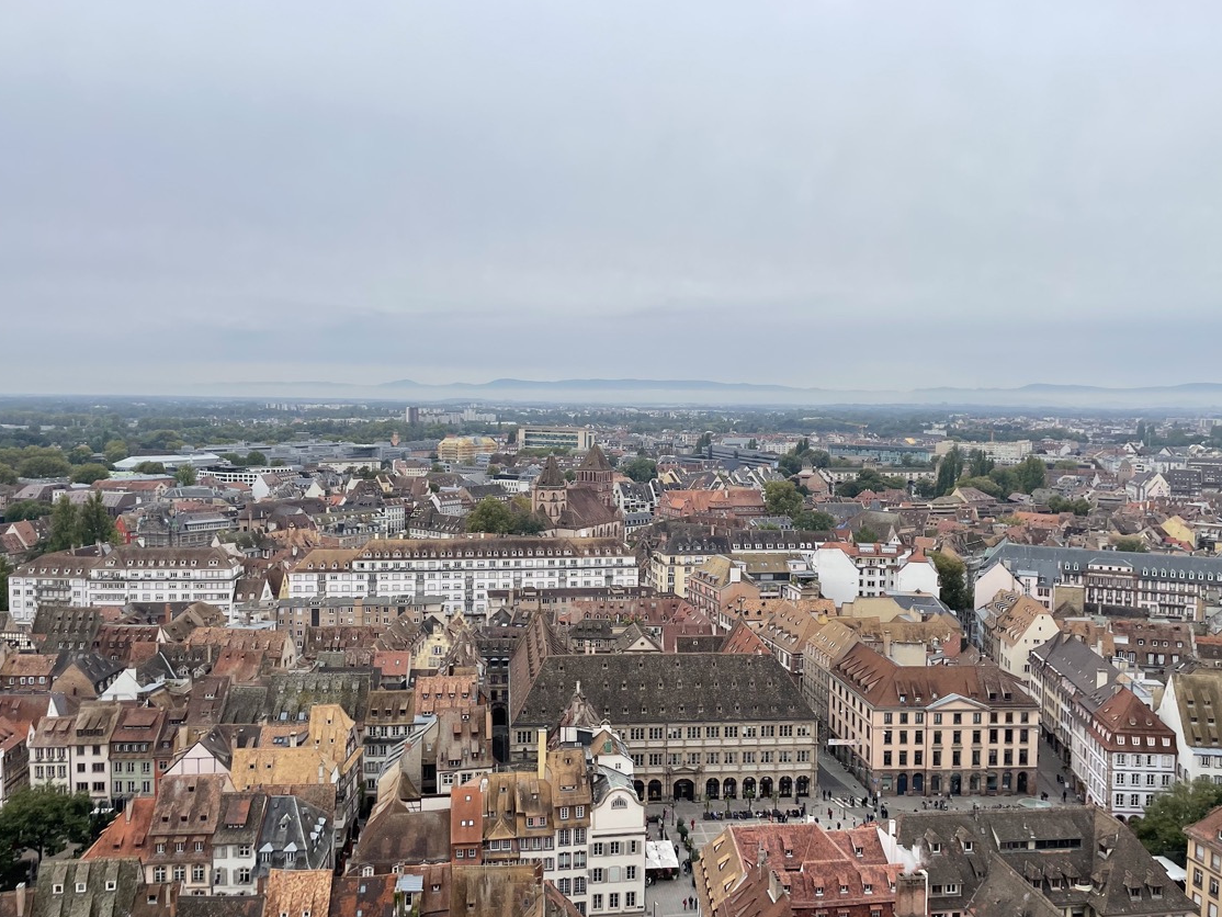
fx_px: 989
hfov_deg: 63.4
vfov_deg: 49.8
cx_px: 625
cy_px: 465
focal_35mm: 28
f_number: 1.6
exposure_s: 1/1825
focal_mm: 4.2
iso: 32
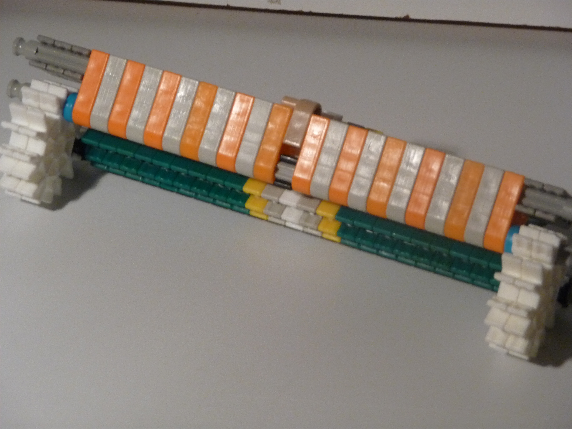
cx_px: 286
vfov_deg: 9.4
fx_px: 2611
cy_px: 214
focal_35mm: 158
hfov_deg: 12.5
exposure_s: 1/50
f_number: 4.8
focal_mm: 27.1
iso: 400
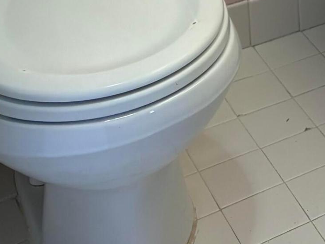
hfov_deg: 16.6
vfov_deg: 12.9
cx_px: 557
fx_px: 958
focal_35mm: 102
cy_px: -226
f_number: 1.6
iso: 80
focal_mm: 5.96
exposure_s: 1/120
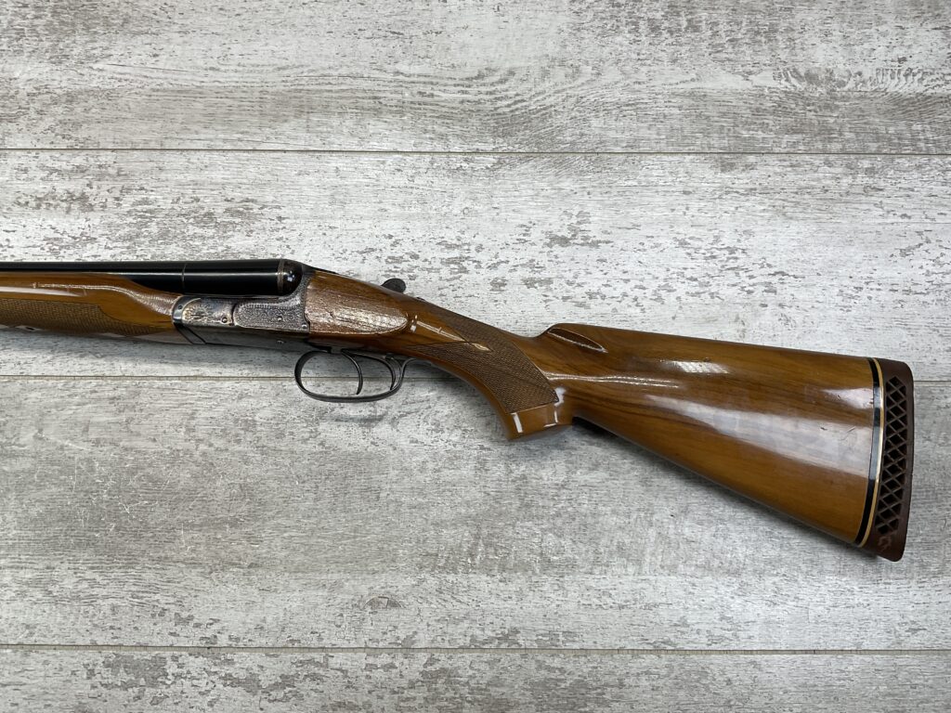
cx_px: 476
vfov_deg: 48.2
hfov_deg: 61.7
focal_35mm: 29
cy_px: 356
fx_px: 797
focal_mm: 3
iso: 16
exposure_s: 1/174
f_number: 1.8
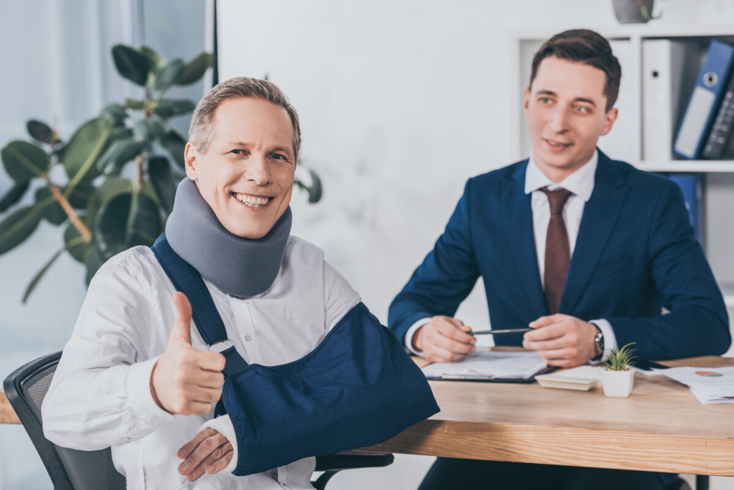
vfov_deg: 13.1
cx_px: 367
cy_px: 245
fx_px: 2141
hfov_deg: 19.4
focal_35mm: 105
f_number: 4.5
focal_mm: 105
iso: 160
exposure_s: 1/160
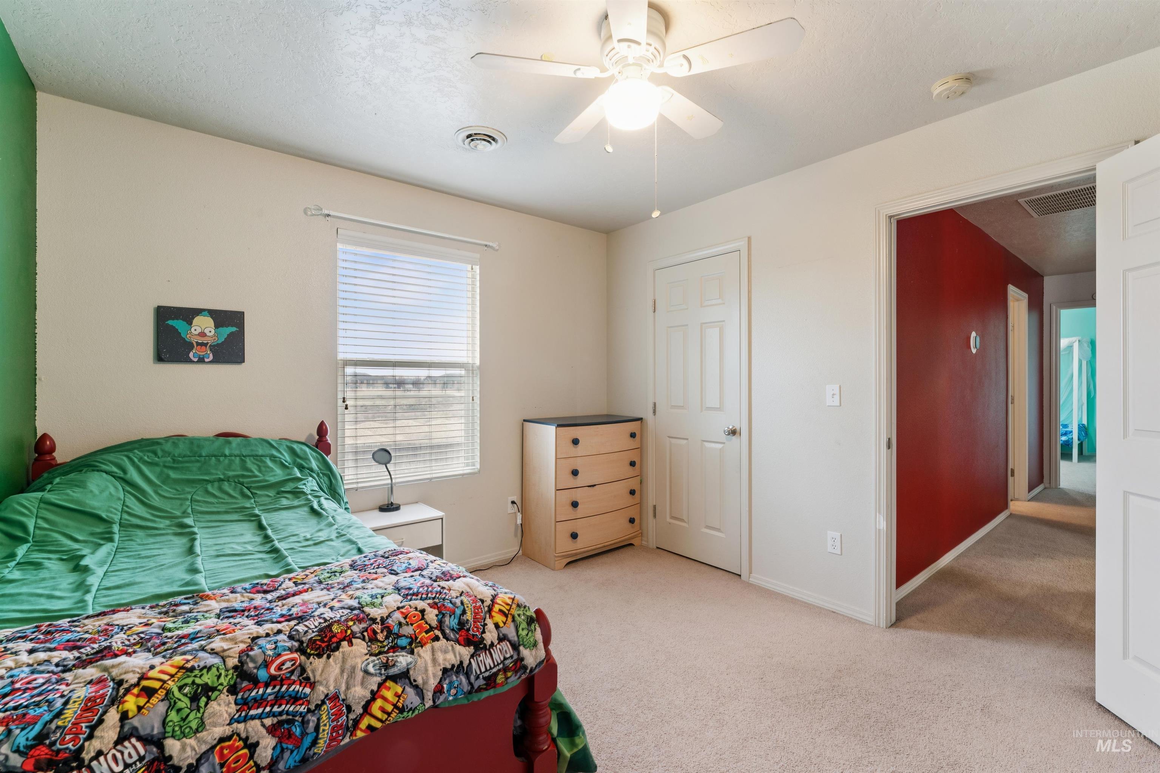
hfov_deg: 98.5
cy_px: 386
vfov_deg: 75.5
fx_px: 499
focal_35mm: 16
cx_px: 580
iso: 400
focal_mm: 15.5
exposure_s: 1/1.67
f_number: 13
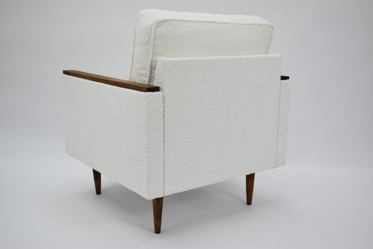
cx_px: 186
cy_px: 124
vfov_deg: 30.9
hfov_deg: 44.9
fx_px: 451
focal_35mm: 44
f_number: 5
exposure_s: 1/125
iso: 800
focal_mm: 29
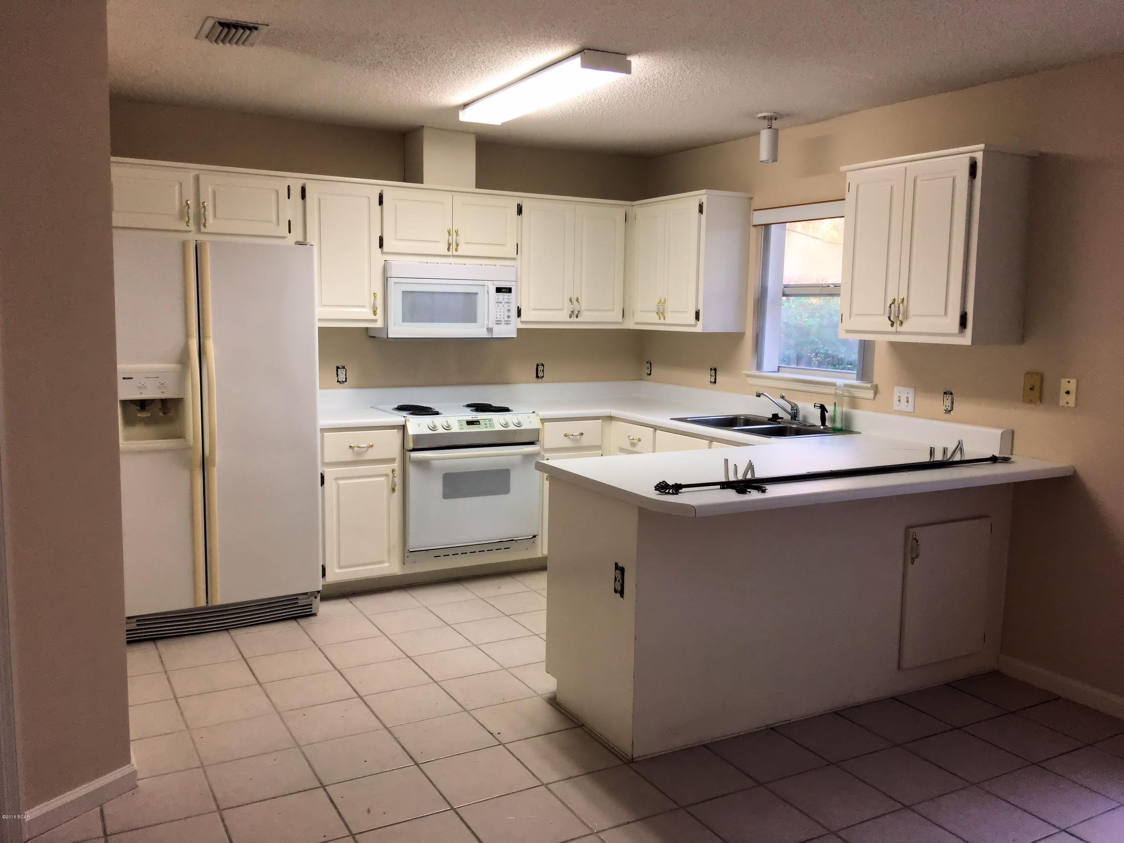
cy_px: 422
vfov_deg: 48.2
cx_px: 562
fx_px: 942
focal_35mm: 29
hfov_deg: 61.7
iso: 40
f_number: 2.2
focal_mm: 4.15
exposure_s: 1/30
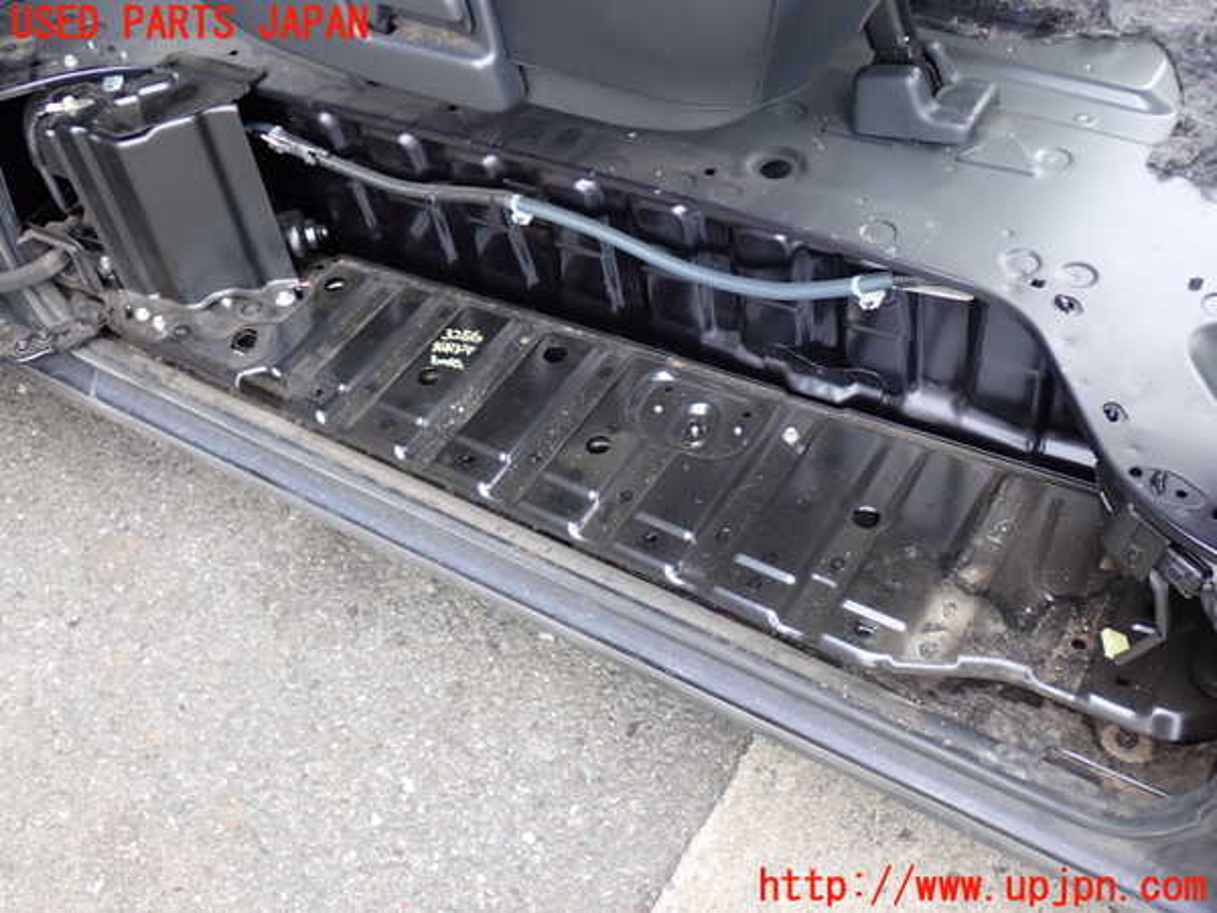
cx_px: 608
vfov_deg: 37.7
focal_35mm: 38
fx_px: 1336
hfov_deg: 49.0
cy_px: 456
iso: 200
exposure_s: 1/60
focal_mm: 6.83
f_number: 2.7
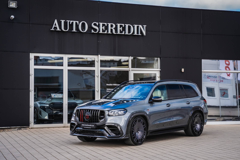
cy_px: 80
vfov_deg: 22.3
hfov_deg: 32.9
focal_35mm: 61
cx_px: 120
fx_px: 407
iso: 640
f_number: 5
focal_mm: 61
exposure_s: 1/250
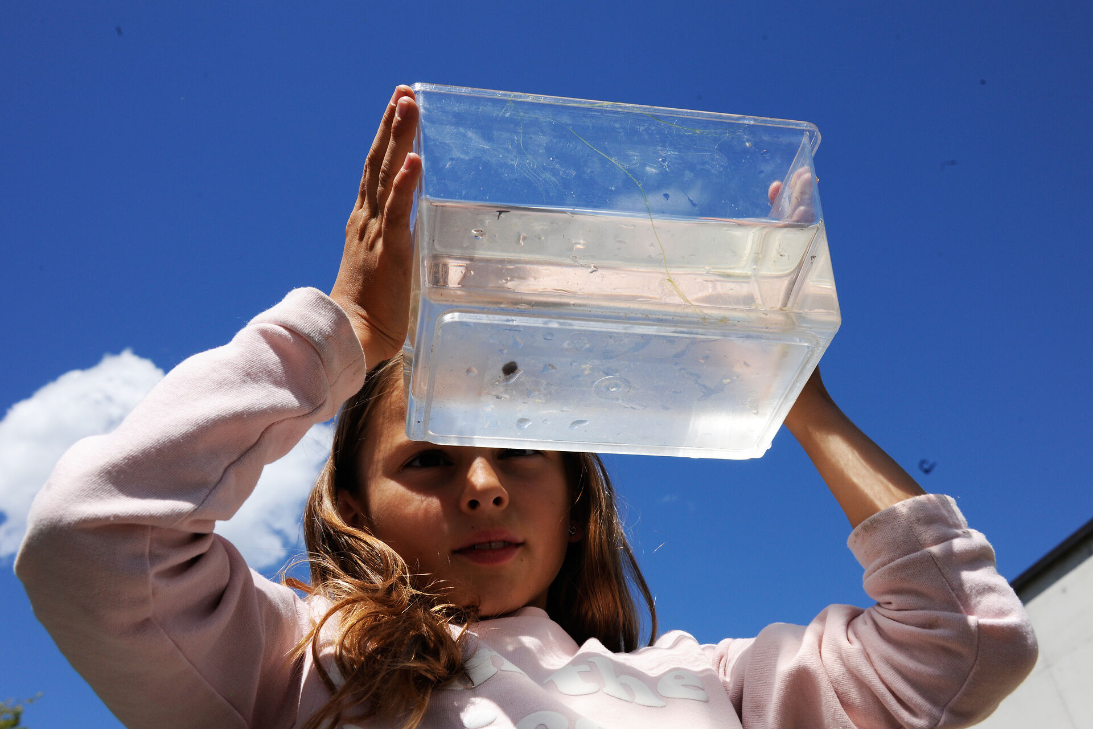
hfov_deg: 53.1
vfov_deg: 36.9
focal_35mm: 36
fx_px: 1093
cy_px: 364
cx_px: 546
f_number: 11
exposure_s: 1/640
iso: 400
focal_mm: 36
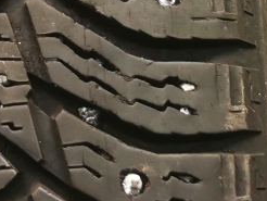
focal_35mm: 160
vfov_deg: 9.1
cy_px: -55
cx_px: 248
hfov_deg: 12.2
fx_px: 1235
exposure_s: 1/50
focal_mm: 5.56
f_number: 1.6
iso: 250
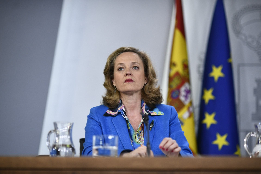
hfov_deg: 19.5
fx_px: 761
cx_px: 130
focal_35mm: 105
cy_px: 87
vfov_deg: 13.0
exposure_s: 1/1000
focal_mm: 105
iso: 1600
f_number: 2.2
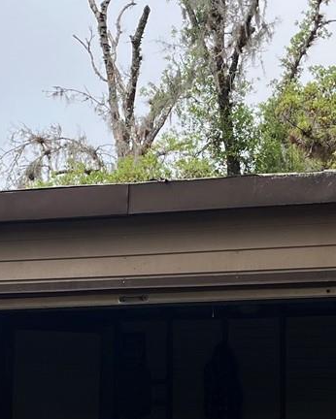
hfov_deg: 16.3
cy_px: 395
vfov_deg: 19.9
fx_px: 1168
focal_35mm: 94
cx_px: 103
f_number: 1.6
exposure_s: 1/1536
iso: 50
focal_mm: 5.1
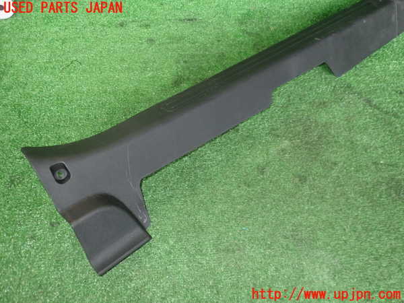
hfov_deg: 60.0
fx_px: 350
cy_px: 152
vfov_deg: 46.8
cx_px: 202
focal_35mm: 30
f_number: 2.3
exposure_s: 1/30
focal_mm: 5.4
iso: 200
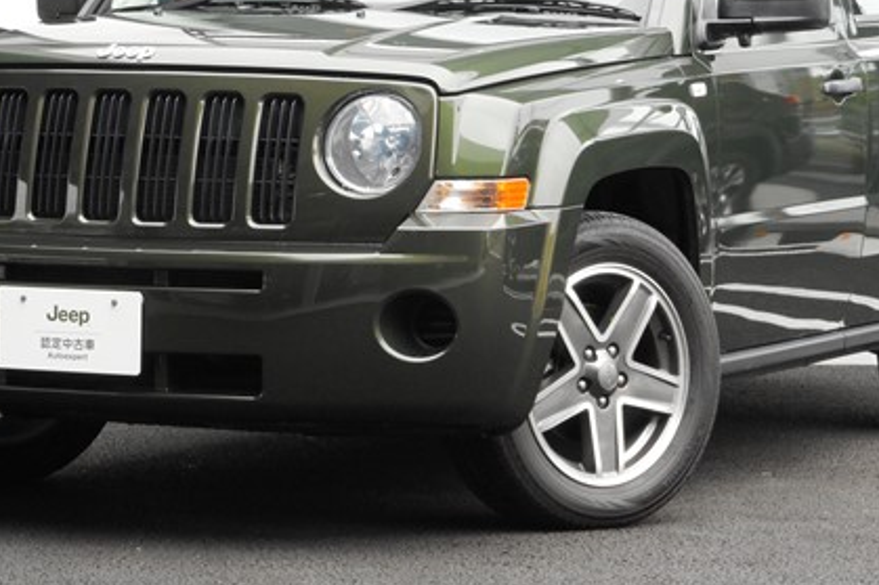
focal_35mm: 162
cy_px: 203
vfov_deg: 8.5
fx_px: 3954
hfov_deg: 12.7
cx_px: 413
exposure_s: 1/60
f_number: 5.8
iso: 220
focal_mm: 18.2
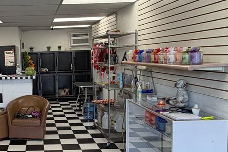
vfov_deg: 29.8
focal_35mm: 45
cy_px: 82
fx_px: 285
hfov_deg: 40.7
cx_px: 29
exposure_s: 1/120
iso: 80
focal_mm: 2.22
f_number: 2.2
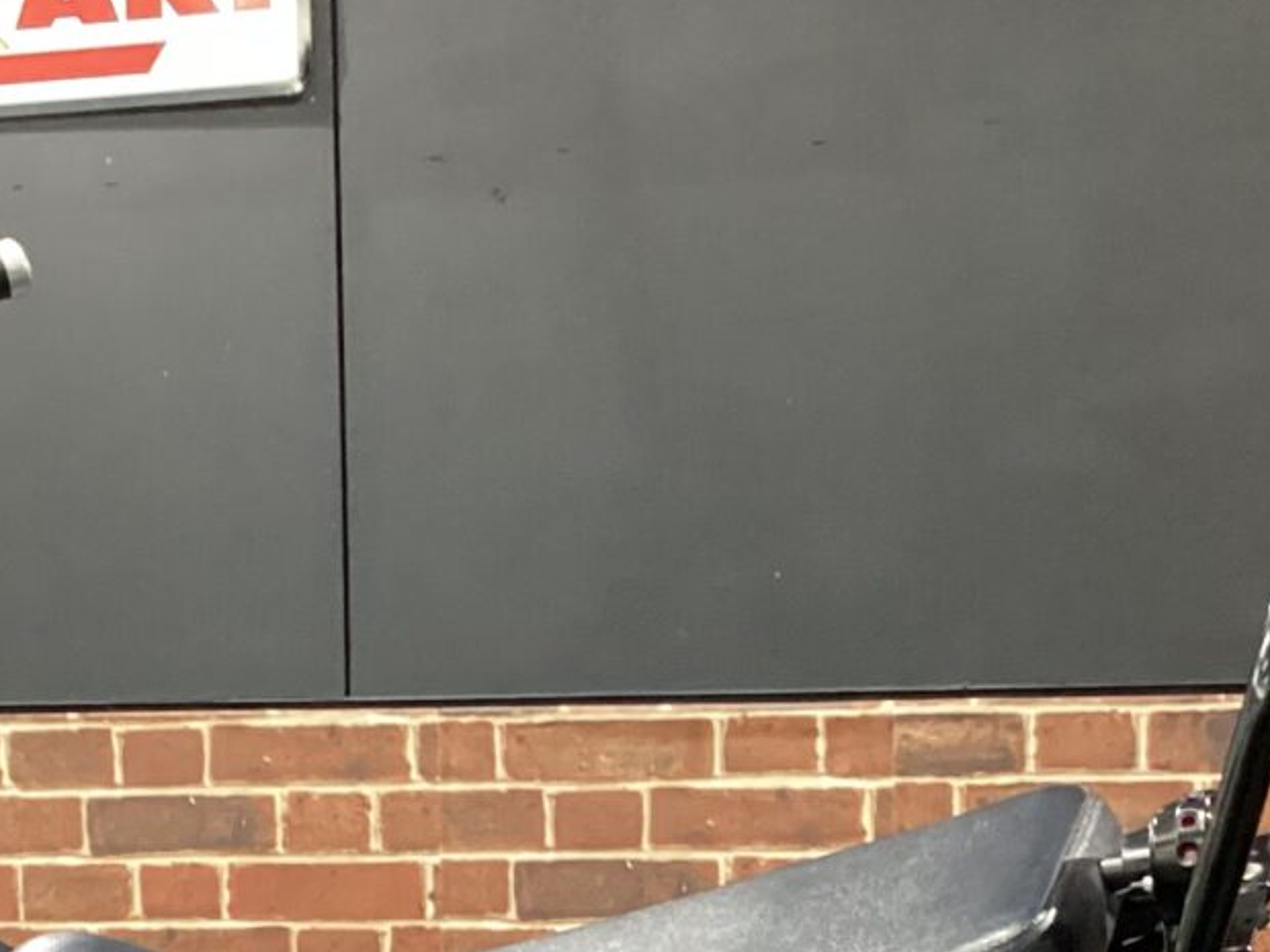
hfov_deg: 20.4
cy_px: 1181
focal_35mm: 96
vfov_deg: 14.8
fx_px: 3522
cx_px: 442
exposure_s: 1/30
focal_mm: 3.3
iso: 500
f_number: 2.4
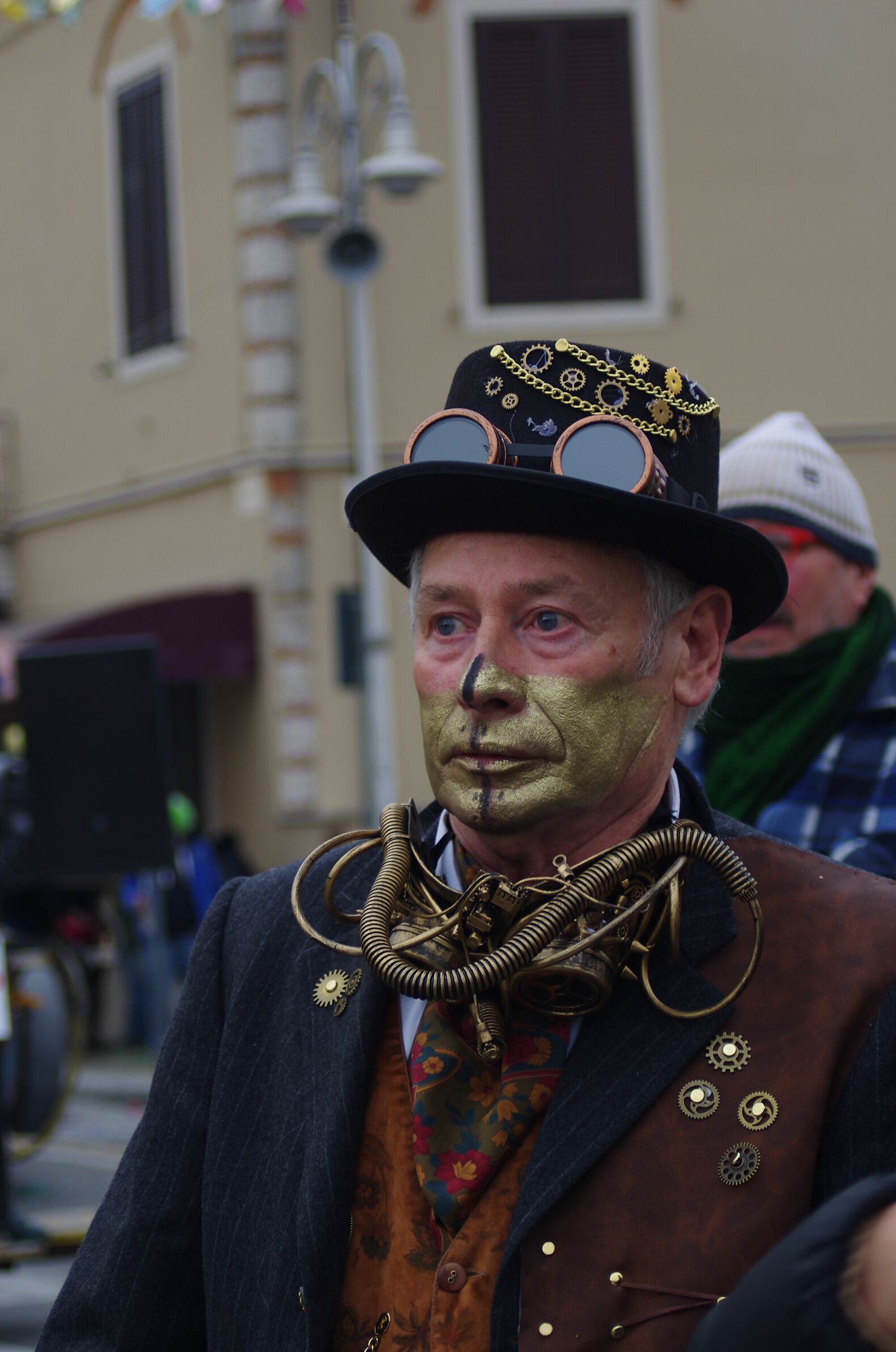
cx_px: 447
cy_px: 679
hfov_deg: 11.3
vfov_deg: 17.0
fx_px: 4536
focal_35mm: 121
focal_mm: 80
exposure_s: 1/125
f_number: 5.6
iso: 125
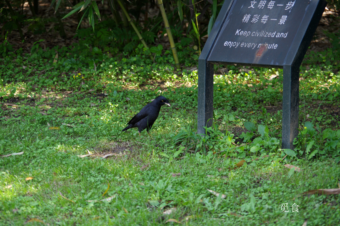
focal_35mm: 202
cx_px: 170
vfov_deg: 6.8
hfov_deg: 10.2
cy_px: 113
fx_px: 1906
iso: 160
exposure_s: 1/80
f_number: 5.6
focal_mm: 135
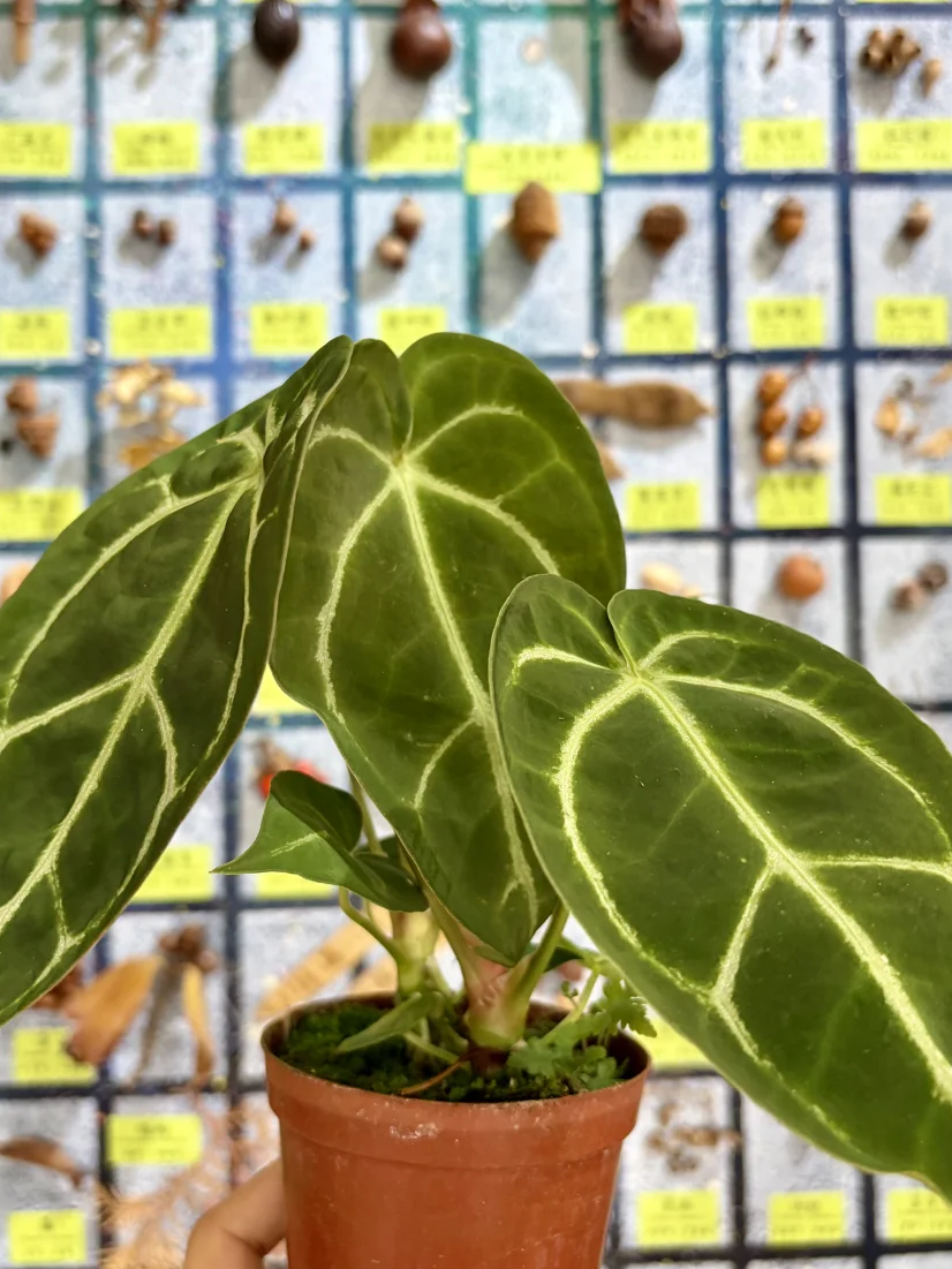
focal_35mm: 34
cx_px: 461
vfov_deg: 53.9
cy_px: 599
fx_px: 1247
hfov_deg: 41.8
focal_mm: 5.96
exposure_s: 1/50
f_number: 1.6
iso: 80
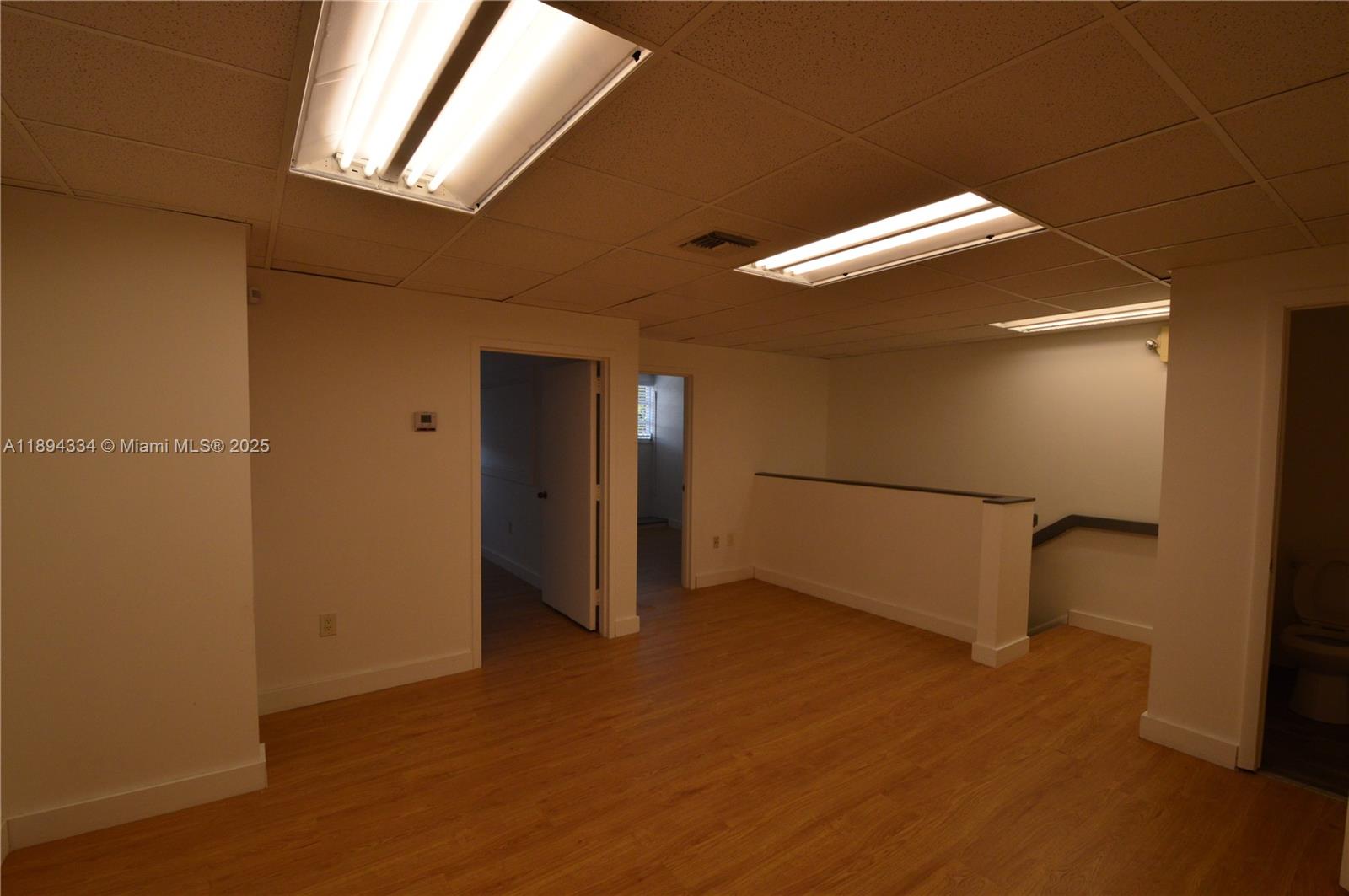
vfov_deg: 77.2
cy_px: 448
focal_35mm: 15
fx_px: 561
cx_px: 674
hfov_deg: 100.5
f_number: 9
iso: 400
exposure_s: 1/125
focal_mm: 10
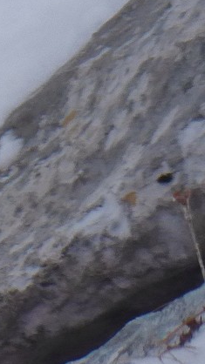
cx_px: -427
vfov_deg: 1.0
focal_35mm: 2149
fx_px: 20775
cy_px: 361
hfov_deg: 0.6
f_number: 6.4
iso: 100
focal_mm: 86
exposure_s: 1/500
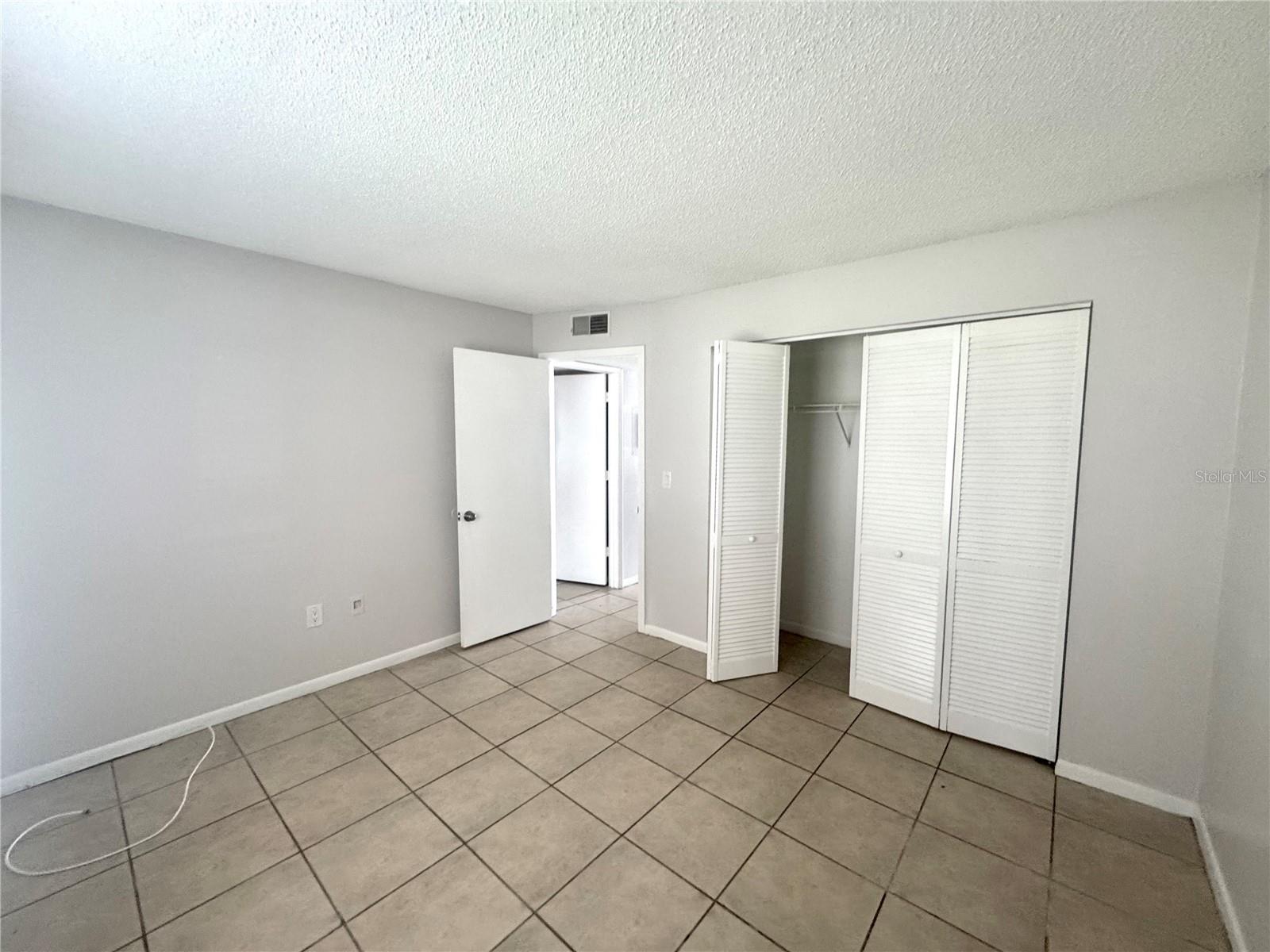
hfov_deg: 102.1
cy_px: 476
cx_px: 635
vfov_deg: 85.7
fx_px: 514
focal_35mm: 14
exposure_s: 1/99
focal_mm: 2.22
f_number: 2.2
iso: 200
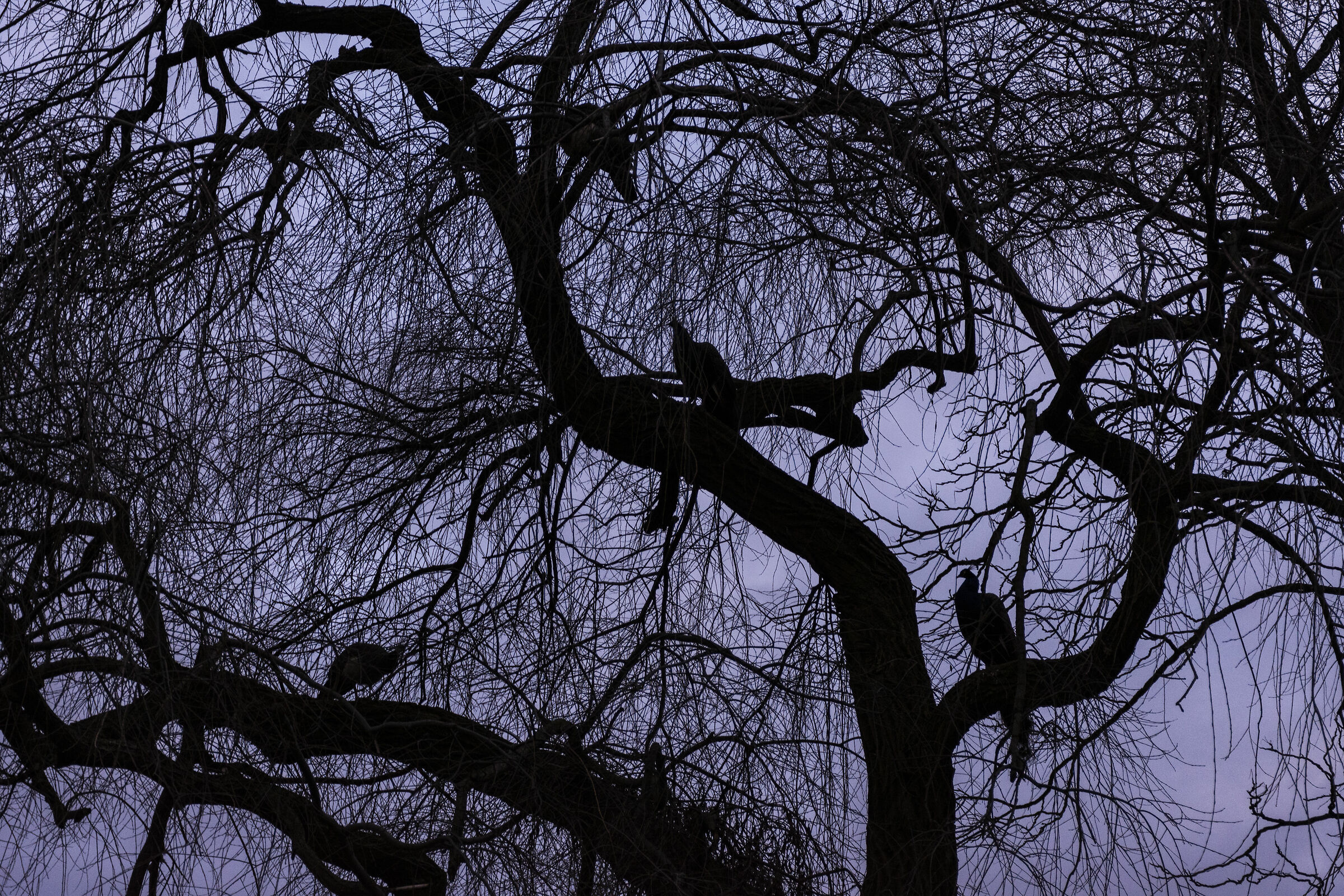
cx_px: 672
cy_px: 448
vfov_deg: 18.2
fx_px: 2800
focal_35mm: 75
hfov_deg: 27.0
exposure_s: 1/13
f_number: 4.8
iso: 1000
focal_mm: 50
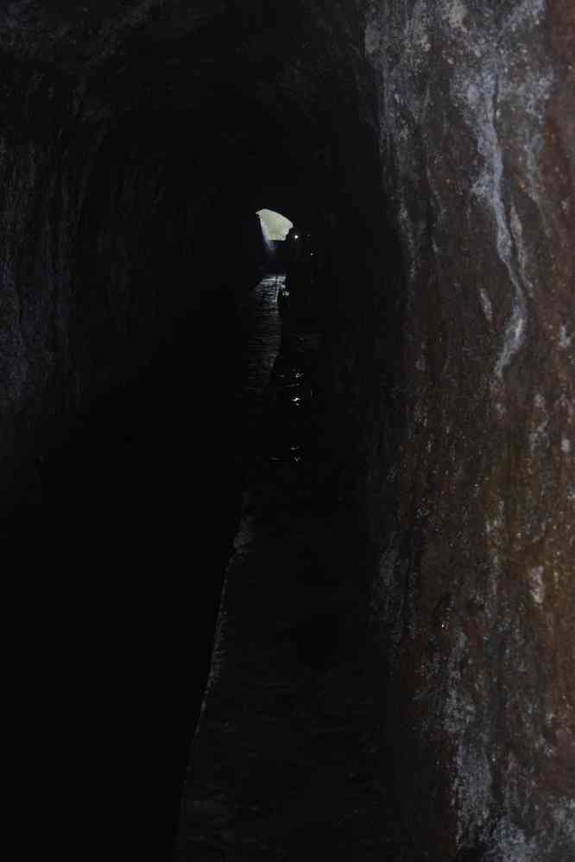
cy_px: 431
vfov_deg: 35.1
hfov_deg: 23.8
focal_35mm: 57
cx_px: 288
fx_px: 1366
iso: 3200
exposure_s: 1/80
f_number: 4.5
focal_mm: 38
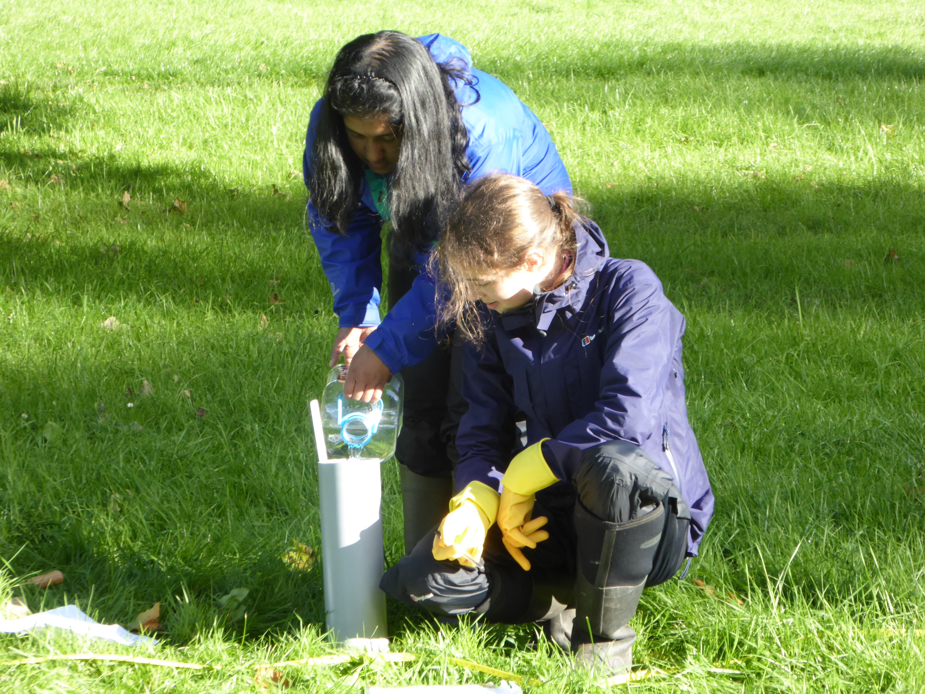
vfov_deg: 9.3
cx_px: 462
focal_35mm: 160
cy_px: 347
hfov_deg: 12.3
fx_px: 4275
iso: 125
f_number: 5.5
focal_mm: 28.7
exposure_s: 1/80
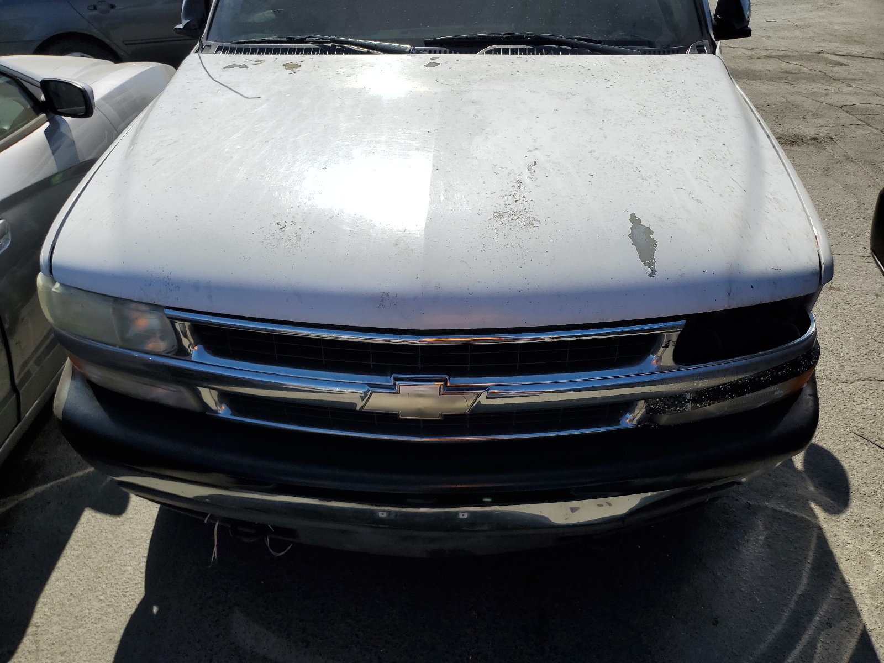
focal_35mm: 26
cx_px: 442
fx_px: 664
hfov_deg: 67.3
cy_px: 332
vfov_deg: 53.1
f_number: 1.5
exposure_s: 1/5000
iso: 50
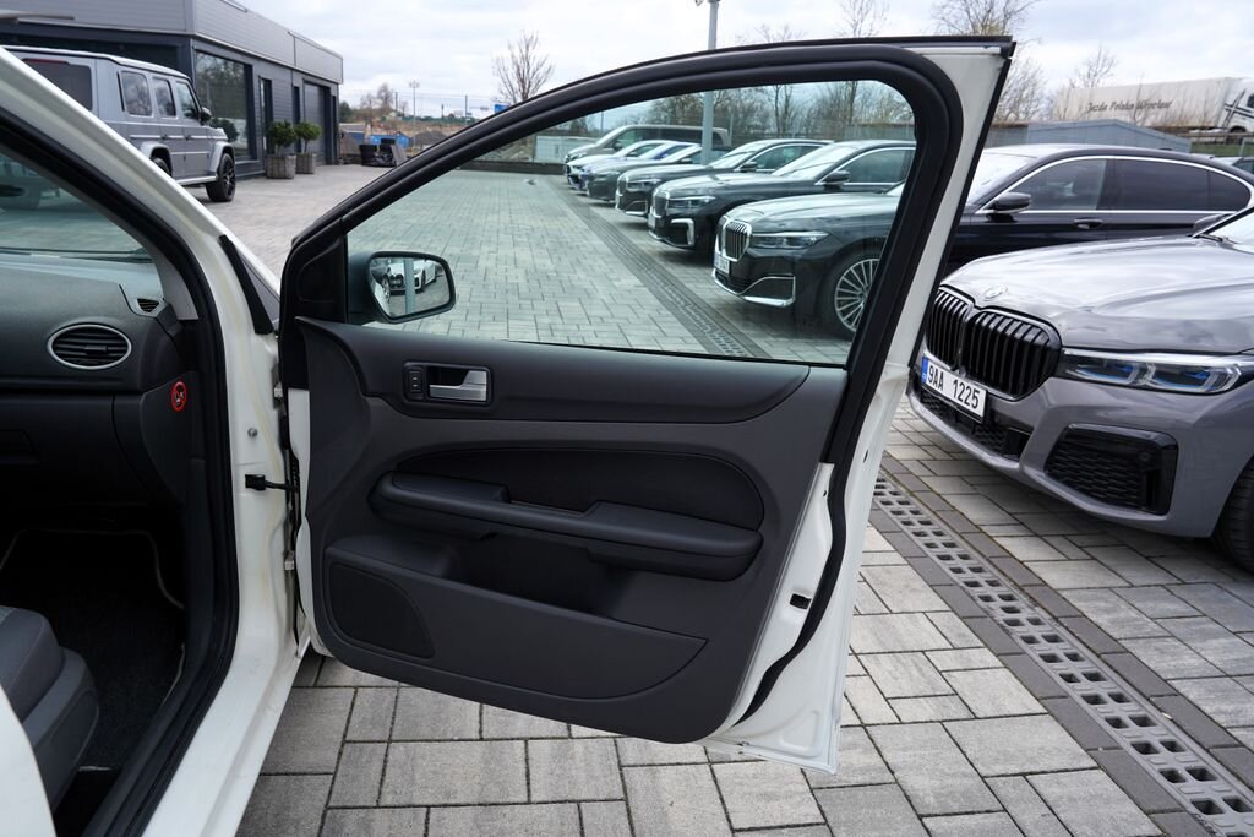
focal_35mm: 24
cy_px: 418
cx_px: 627
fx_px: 836
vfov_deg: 53.1
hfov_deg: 73.7
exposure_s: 1/200
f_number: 7.1
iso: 100
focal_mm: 24
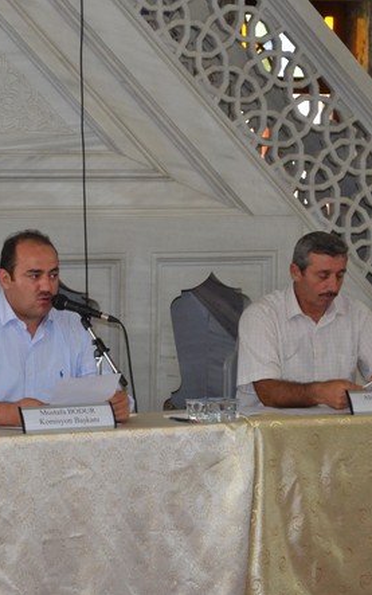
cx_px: 27
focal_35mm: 111
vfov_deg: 18.8
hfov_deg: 11.7
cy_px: 299
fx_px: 1800
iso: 1600
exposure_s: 1/60
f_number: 5.6
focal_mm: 48
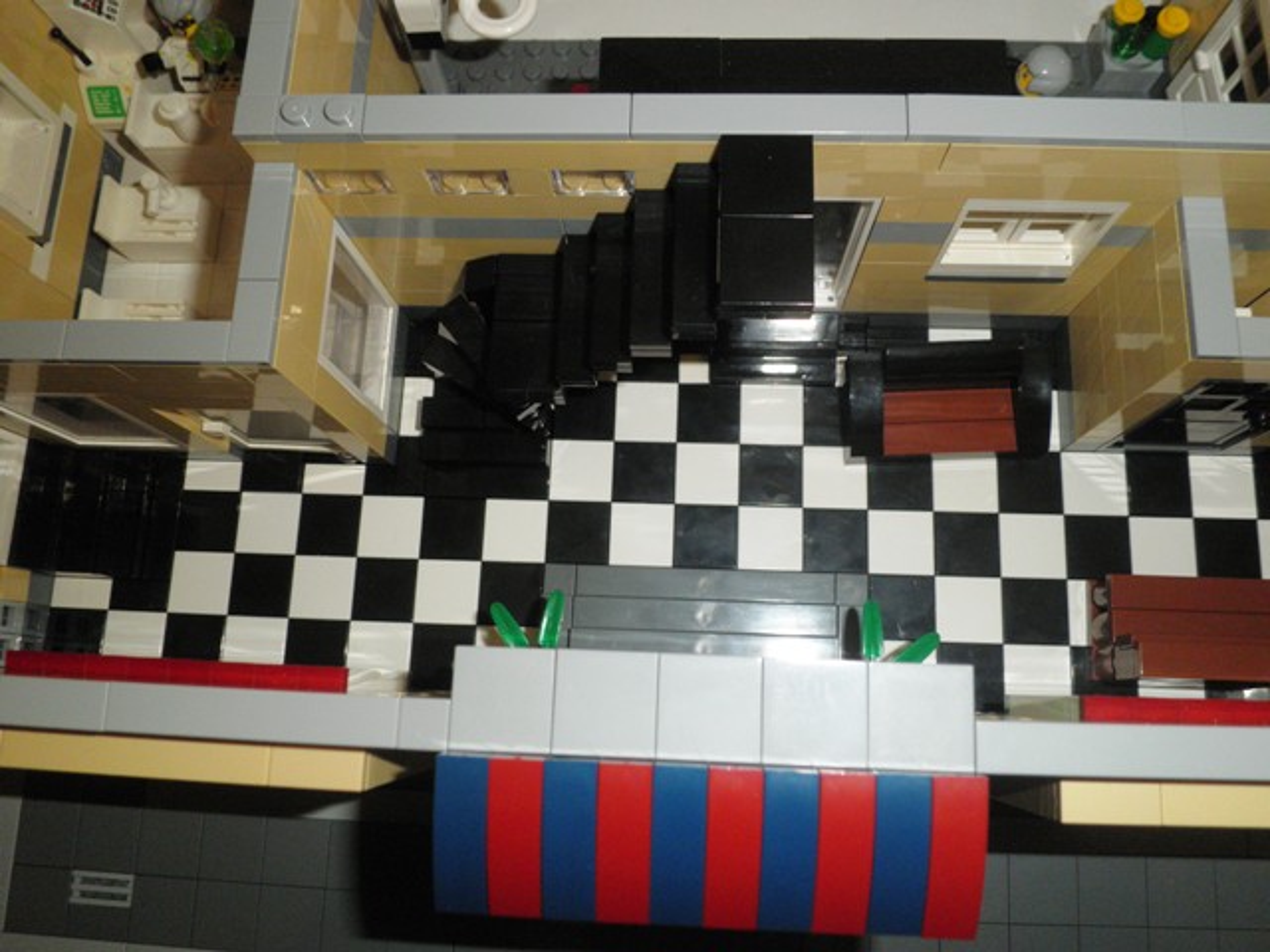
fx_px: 954
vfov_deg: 53.1
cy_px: 476
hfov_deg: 67.3
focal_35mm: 26
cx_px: 635
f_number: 7.9
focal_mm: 4.7
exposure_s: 1/30
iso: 160
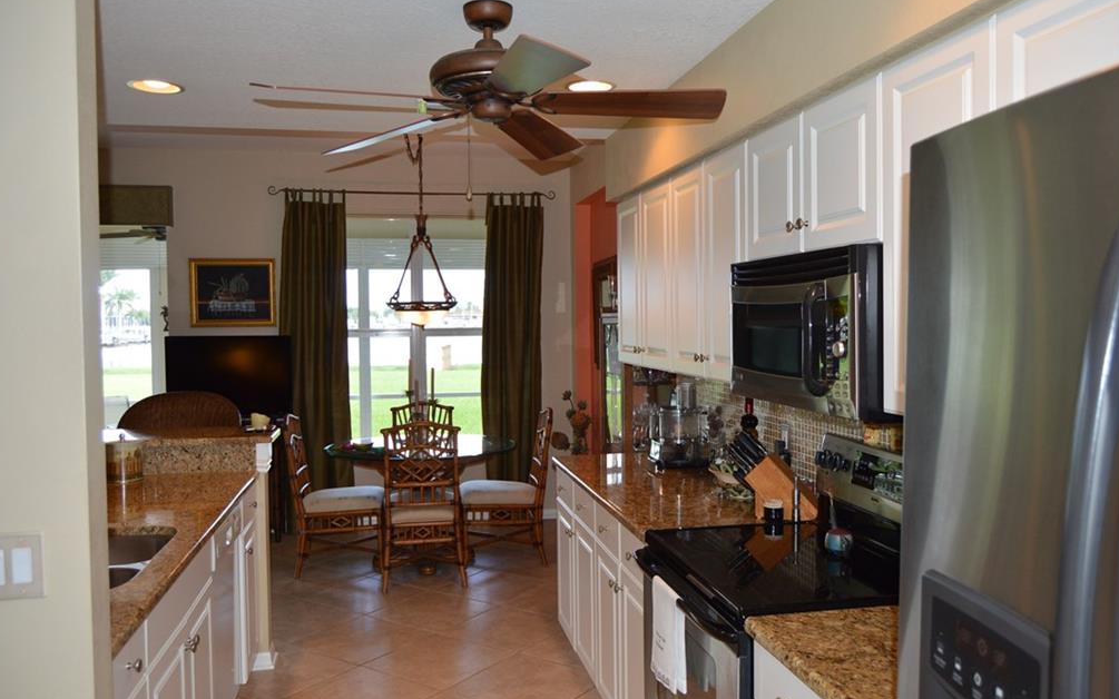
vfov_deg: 44.5
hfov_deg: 66.5
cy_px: 350
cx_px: 561
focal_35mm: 28
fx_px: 854
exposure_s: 1/100
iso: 400
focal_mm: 18
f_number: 4
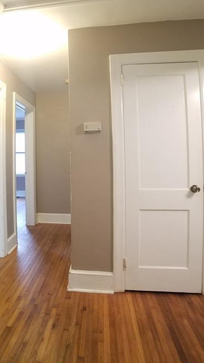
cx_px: 80
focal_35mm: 32
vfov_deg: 61.0
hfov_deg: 36.5
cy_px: 179
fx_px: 308
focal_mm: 4.2
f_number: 1.7
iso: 200
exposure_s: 1/12
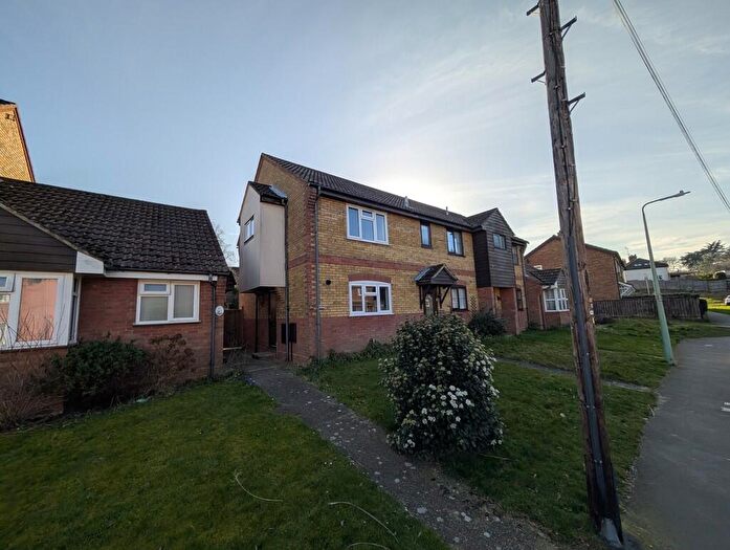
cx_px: 365
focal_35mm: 12
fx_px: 253
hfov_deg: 110.4
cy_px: 275
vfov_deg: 94.7
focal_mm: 2.02
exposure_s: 1/5319
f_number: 1.7
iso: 55
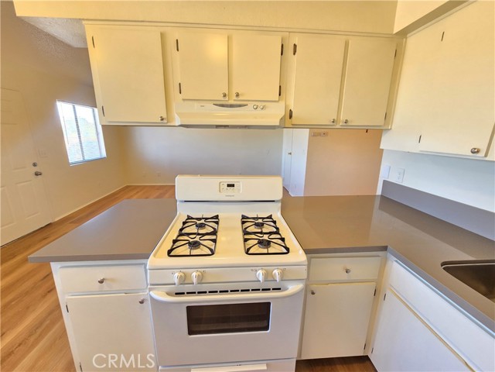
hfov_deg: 106.2
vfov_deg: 89.9
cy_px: 186
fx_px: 186
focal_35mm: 13
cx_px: 248
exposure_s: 1/60
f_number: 2.2
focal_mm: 2.2
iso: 100
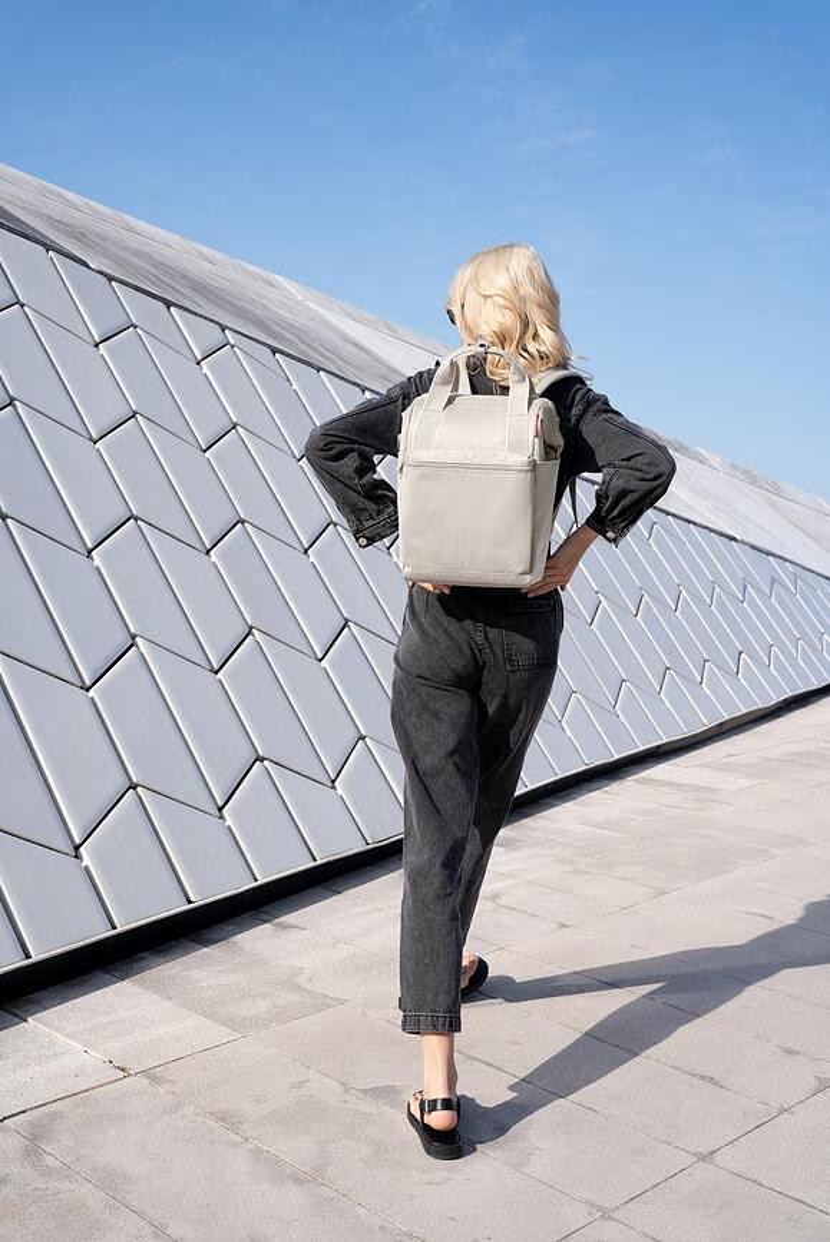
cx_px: 415
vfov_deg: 46.4
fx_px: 1451
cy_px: 621
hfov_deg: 31.9
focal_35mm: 42
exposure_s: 1/640
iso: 125
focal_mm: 42
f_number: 6.3
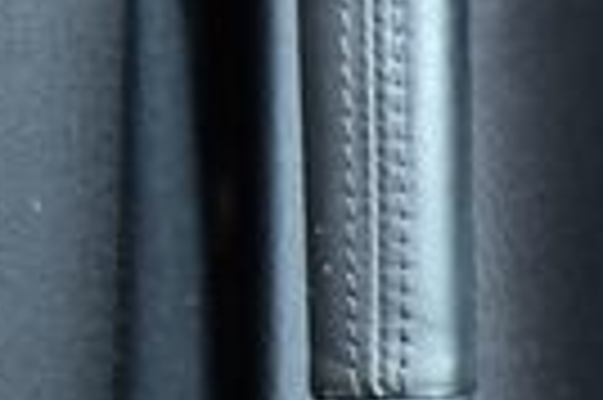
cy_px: 1088
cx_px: 616
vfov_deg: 6.9
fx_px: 3078
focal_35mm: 184
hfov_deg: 11.1
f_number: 4
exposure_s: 1/15
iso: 500
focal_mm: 24
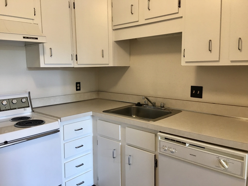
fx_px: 208
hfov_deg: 61.7
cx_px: 124
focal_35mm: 29
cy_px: 93
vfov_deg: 48.2
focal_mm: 4.15
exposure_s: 1/15
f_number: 2.2
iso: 50
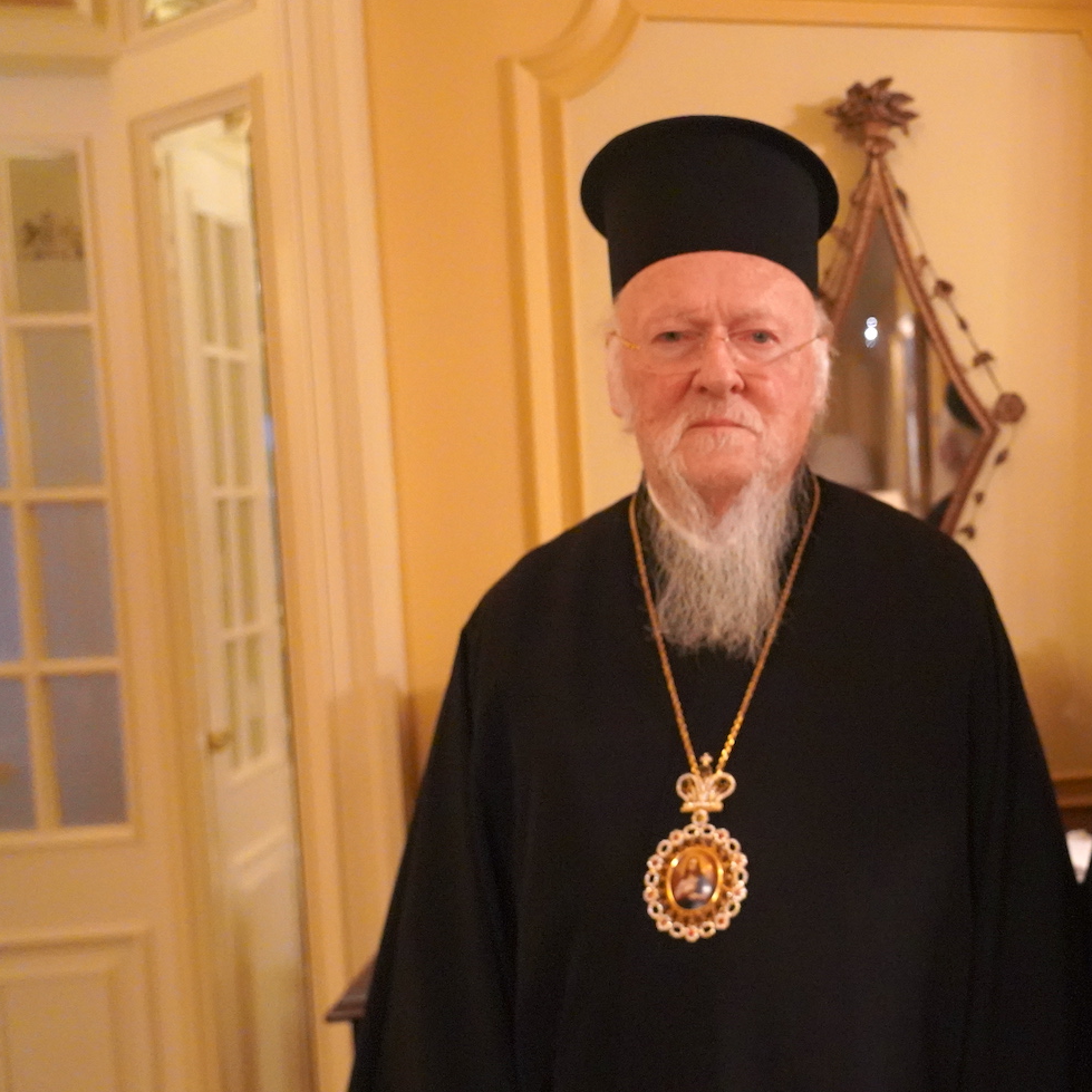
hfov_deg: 37.9
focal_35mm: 40
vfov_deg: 41.8
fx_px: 1428
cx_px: 1060
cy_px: 582
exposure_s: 1/80
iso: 12800
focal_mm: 24
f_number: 4
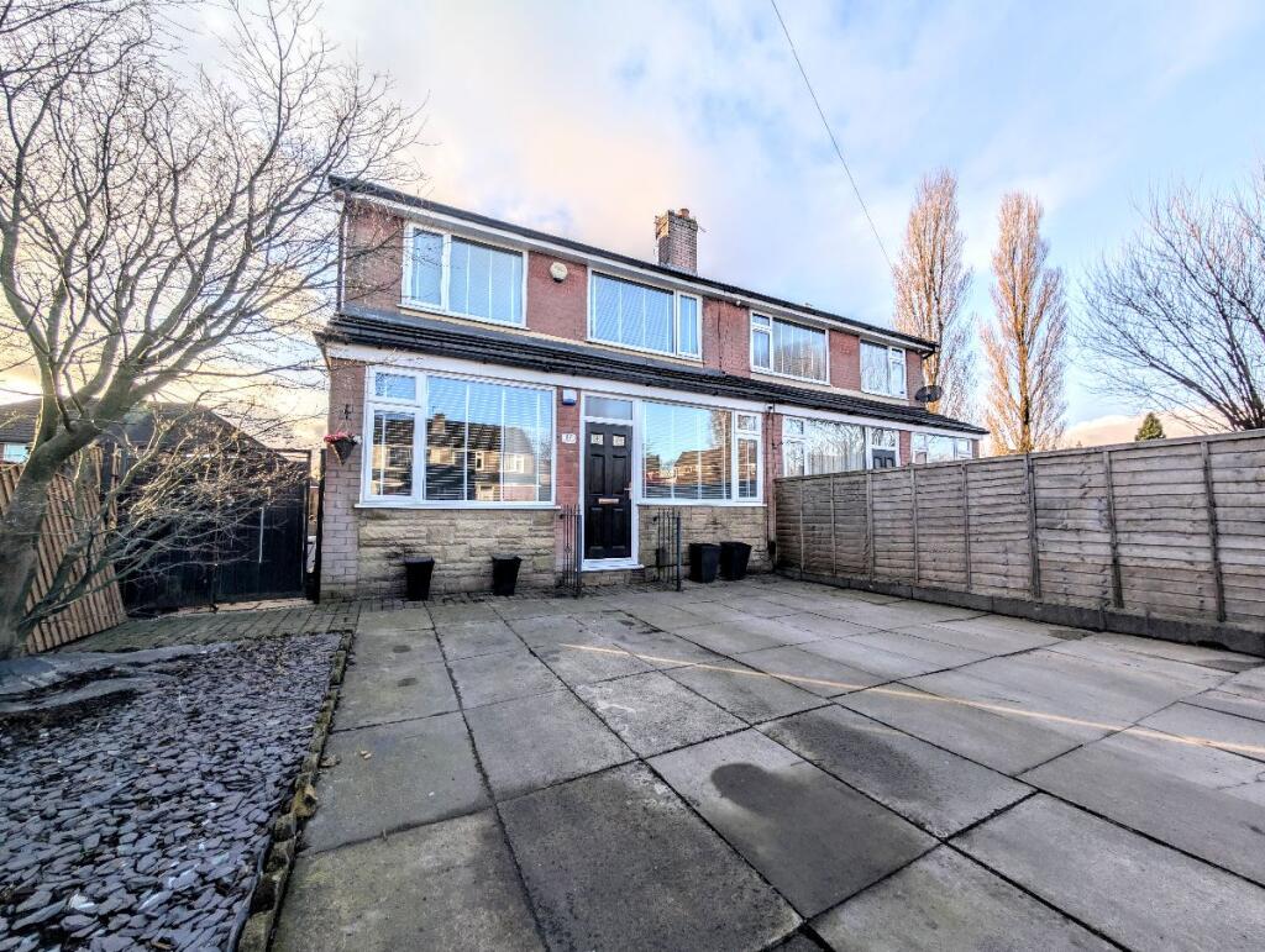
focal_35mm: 12
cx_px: 632
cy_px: 476
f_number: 1.7
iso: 49
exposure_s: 1/1531
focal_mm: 2.02
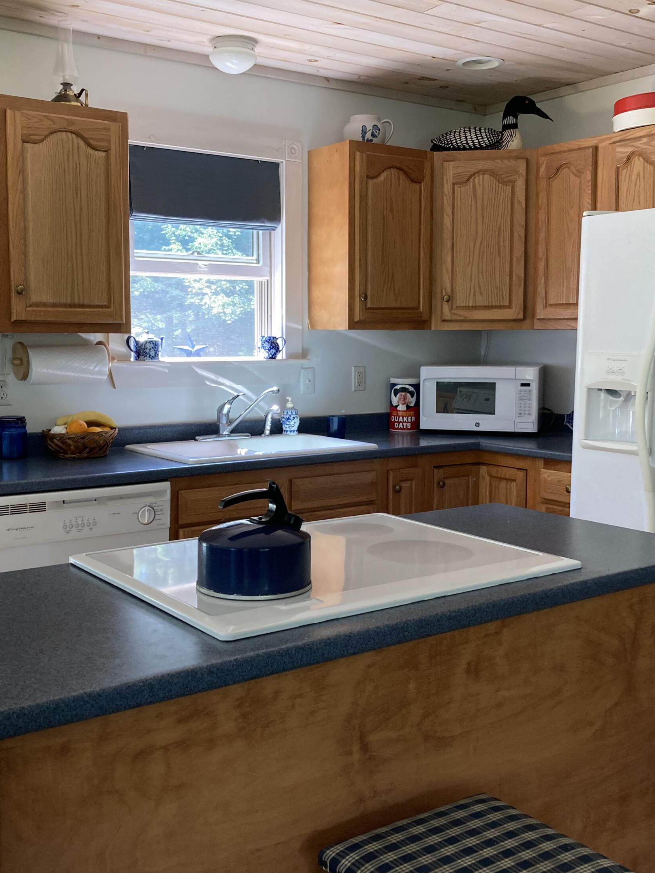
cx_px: 306
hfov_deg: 37.7
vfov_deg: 49.0
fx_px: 959
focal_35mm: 38
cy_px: 437
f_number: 1.8
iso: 80
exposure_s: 1/65
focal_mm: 3.99
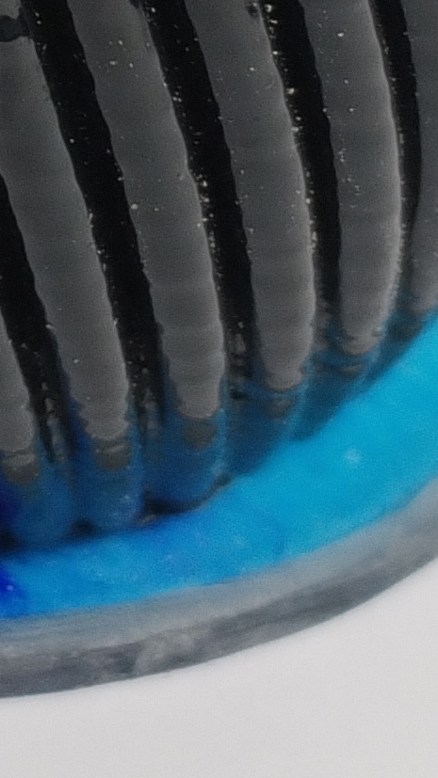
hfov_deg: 6.8
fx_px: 3635
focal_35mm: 176
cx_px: -200
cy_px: -153
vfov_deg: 12.0
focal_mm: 4.75
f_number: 1.8
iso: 324
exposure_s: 1/50
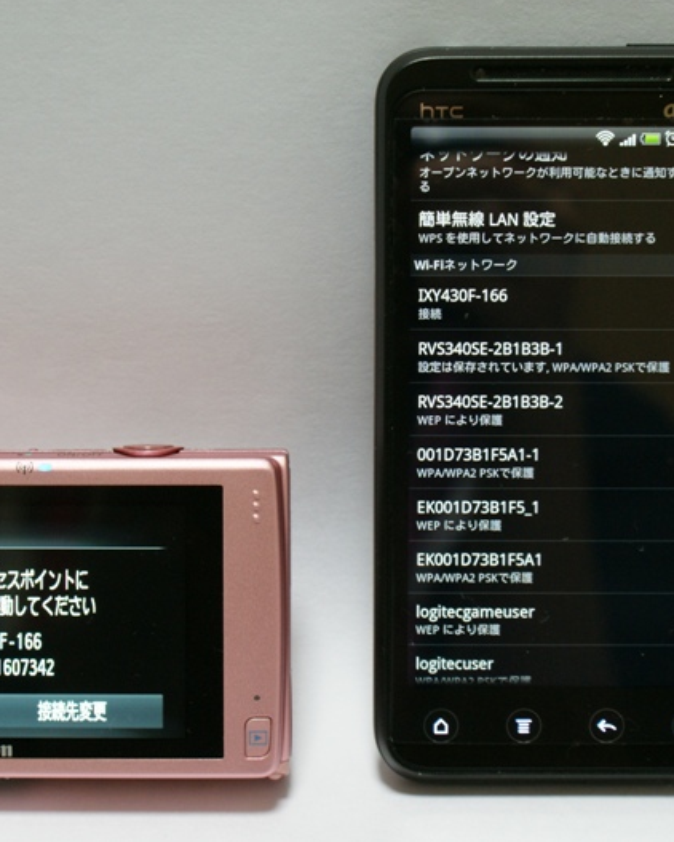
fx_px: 1862
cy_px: 421
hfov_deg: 20.5
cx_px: 249
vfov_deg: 25.5
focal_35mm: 75
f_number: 5.6
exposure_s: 1/10
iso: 400
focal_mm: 35
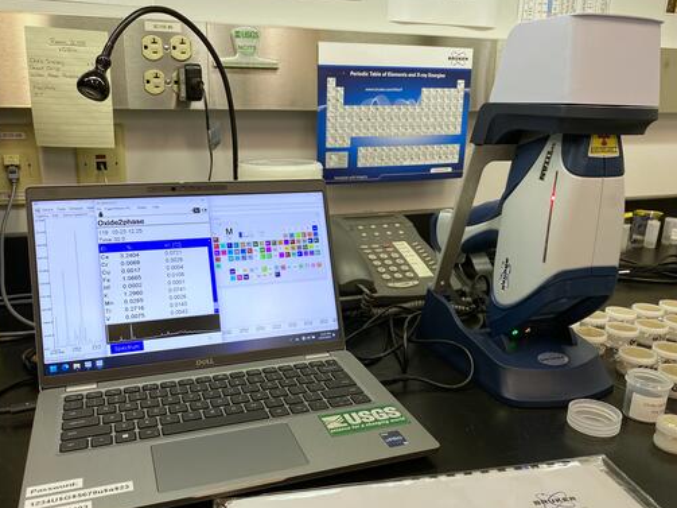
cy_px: 286
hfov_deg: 58.4
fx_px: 606
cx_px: 330
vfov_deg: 45.3
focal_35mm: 31
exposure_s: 1/120
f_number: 1.8
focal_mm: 4.25
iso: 125
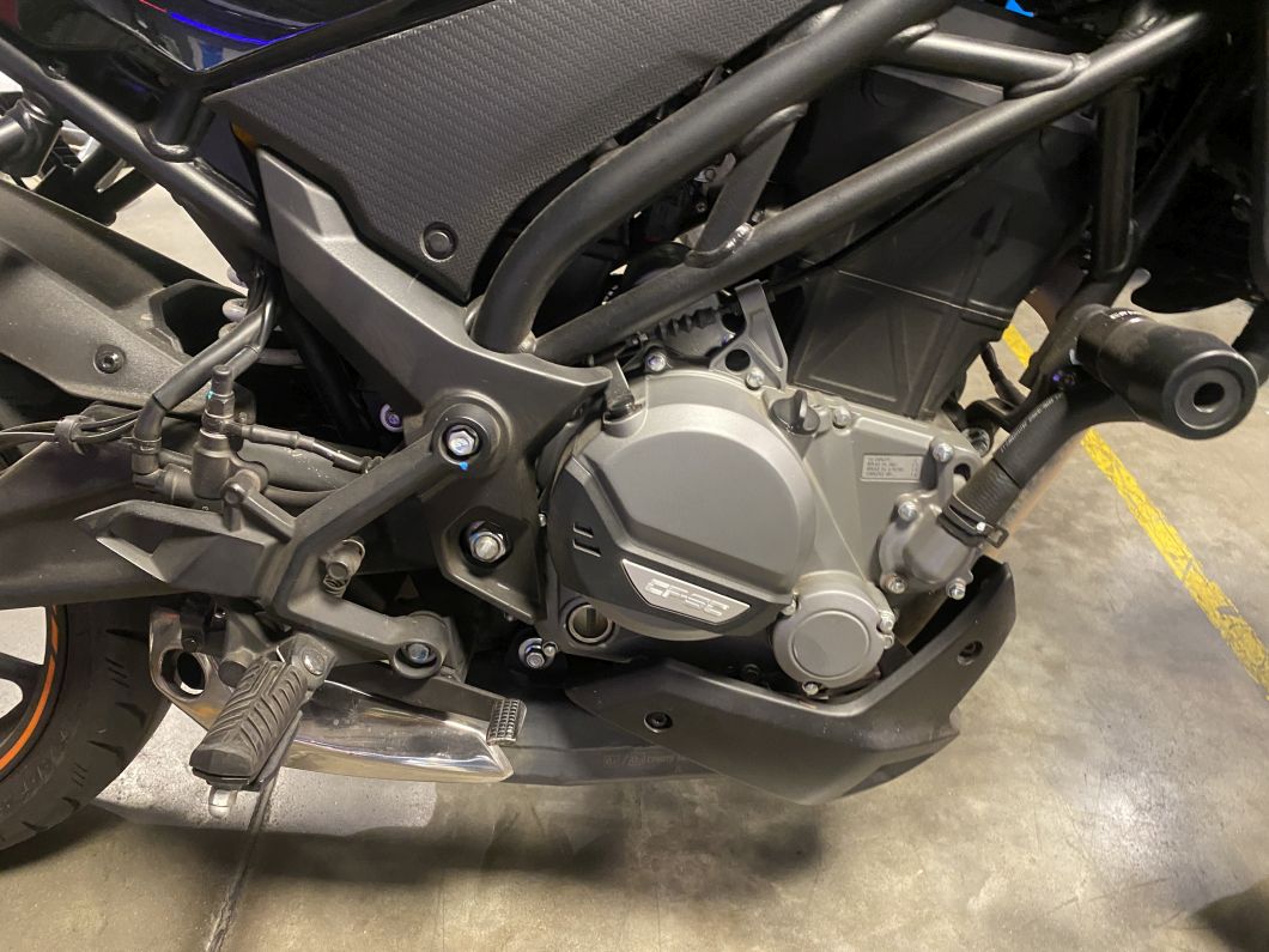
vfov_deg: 53.1
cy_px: 476
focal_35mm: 26
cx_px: 634
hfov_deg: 67.3
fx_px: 953
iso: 500
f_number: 1.8
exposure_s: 1/25
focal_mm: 4.25
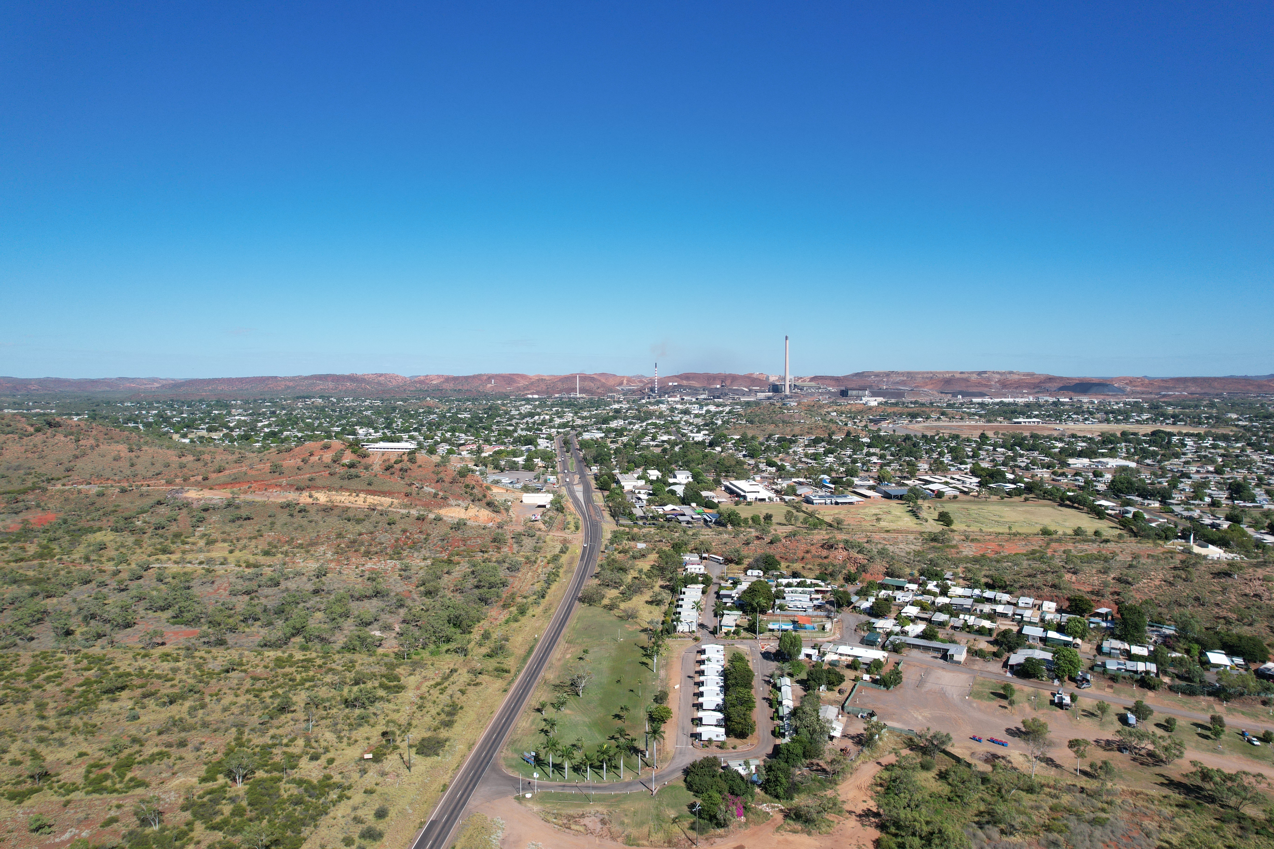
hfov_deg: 78.6
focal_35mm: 22
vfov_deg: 57.2
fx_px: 778
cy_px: 424
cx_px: 637
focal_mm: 8.4
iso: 100
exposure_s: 1/2000
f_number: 2.8
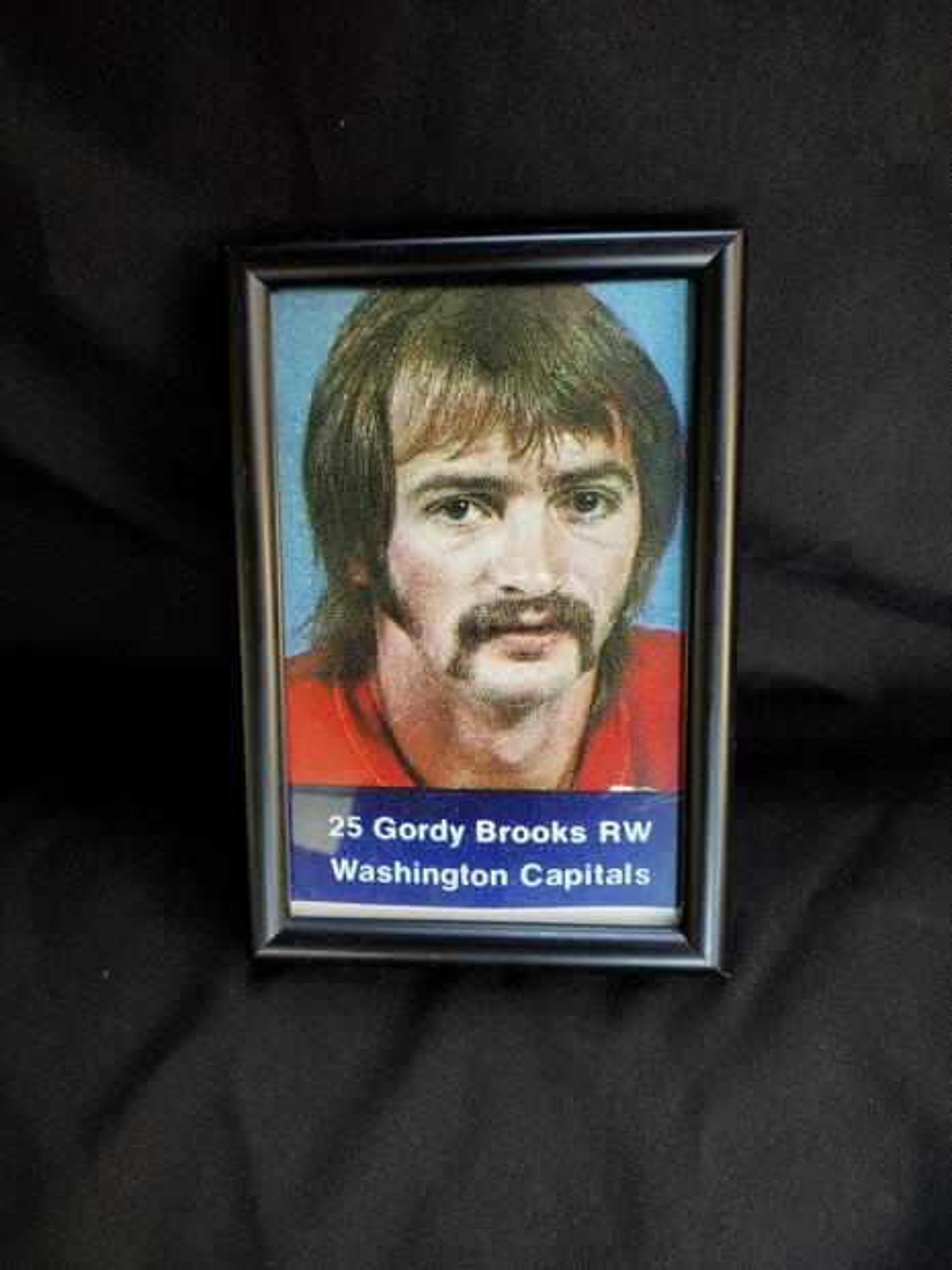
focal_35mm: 26
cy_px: 635
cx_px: 476
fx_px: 953
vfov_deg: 67.3
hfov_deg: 53.1
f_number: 2.4
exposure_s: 1/60
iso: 200
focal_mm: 4.3
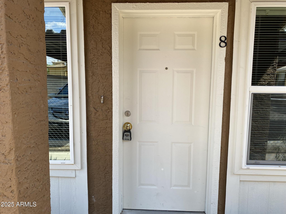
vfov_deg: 53.1
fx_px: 215
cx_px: 143
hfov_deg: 67.3
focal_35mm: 26
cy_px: 107
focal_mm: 4.25
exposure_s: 1/487
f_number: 1.8
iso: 32
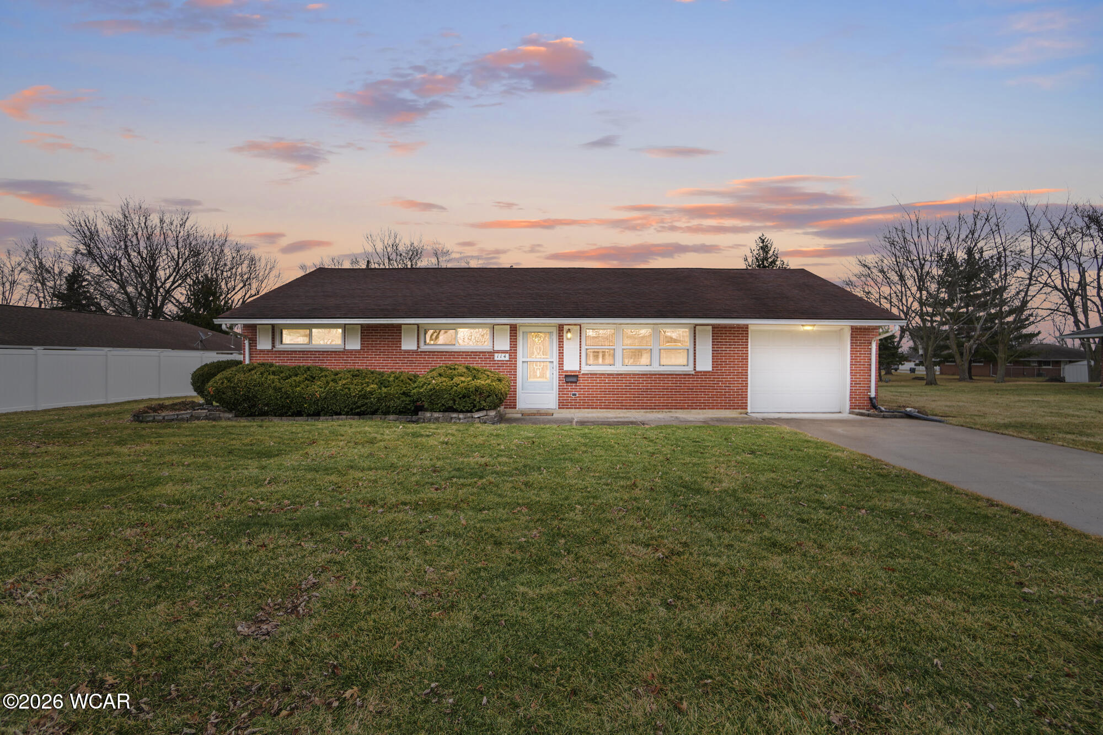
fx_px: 460
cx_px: 552
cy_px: 368
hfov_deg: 100.4
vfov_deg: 77.3
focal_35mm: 15
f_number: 4
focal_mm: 10
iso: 100
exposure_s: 1/50
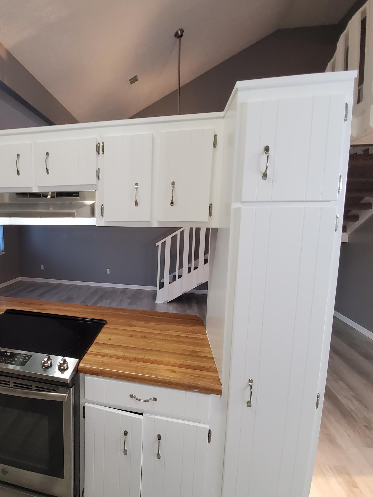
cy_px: 244
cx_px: 101
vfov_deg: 87.7
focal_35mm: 18
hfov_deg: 67.7
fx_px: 259
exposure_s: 1/60
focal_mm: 1.8
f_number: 2.2
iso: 250
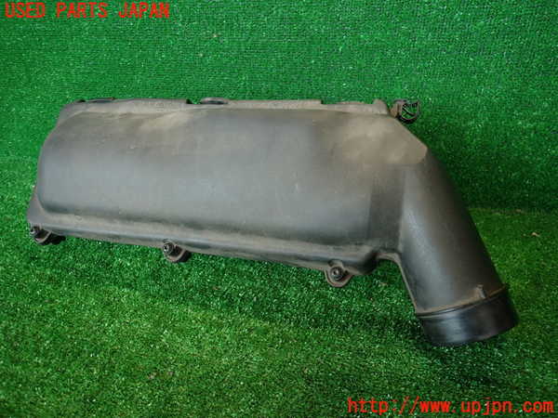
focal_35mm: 25
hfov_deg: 69.4
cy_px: 209
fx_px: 403
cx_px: 279
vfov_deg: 54.9
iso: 160
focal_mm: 4.5
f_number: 2
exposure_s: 1/60
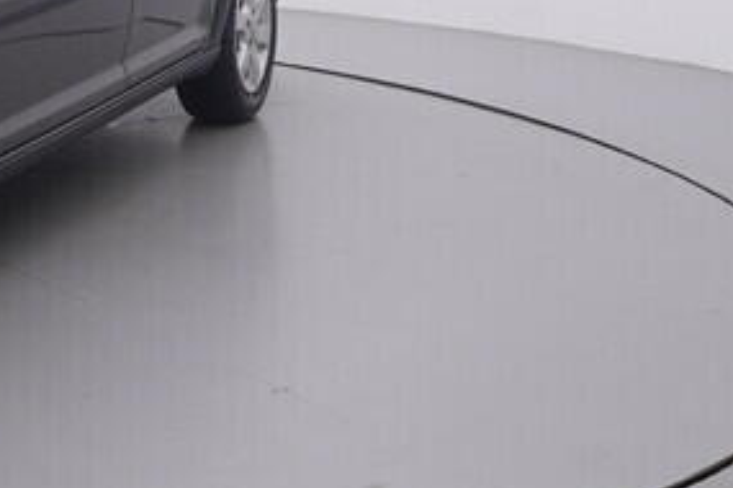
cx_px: -329
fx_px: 1645
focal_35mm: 81
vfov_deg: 16.4
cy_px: -54
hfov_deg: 21.5
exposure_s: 1/80
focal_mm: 15
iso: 200
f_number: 5
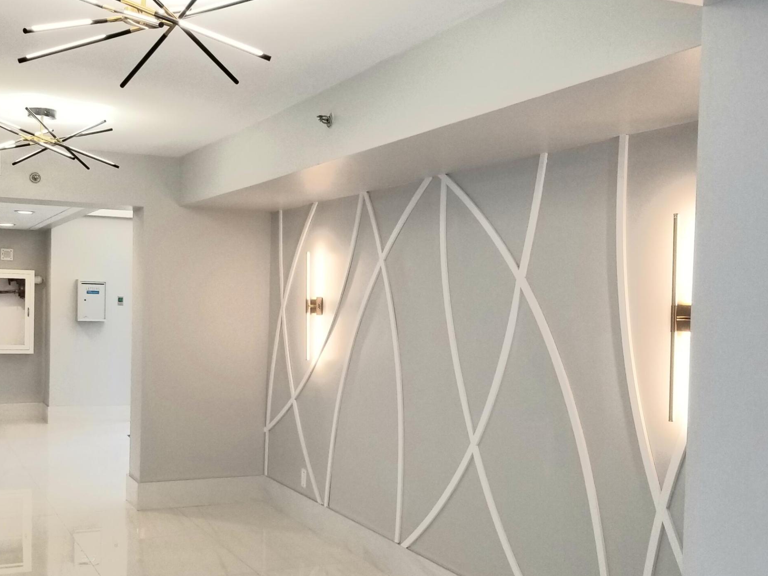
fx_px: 887
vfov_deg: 35.8
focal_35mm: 40
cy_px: 342
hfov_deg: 46.7
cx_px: 329
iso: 100
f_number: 1.7
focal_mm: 4.3
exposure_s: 1/120
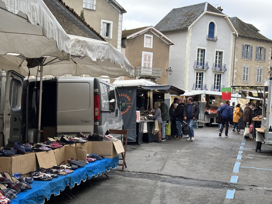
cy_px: 102
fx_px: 409
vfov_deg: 28.0
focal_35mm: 52
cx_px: 136
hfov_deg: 36.8
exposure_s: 1/220
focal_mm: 5.96
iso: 32
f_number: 1.6
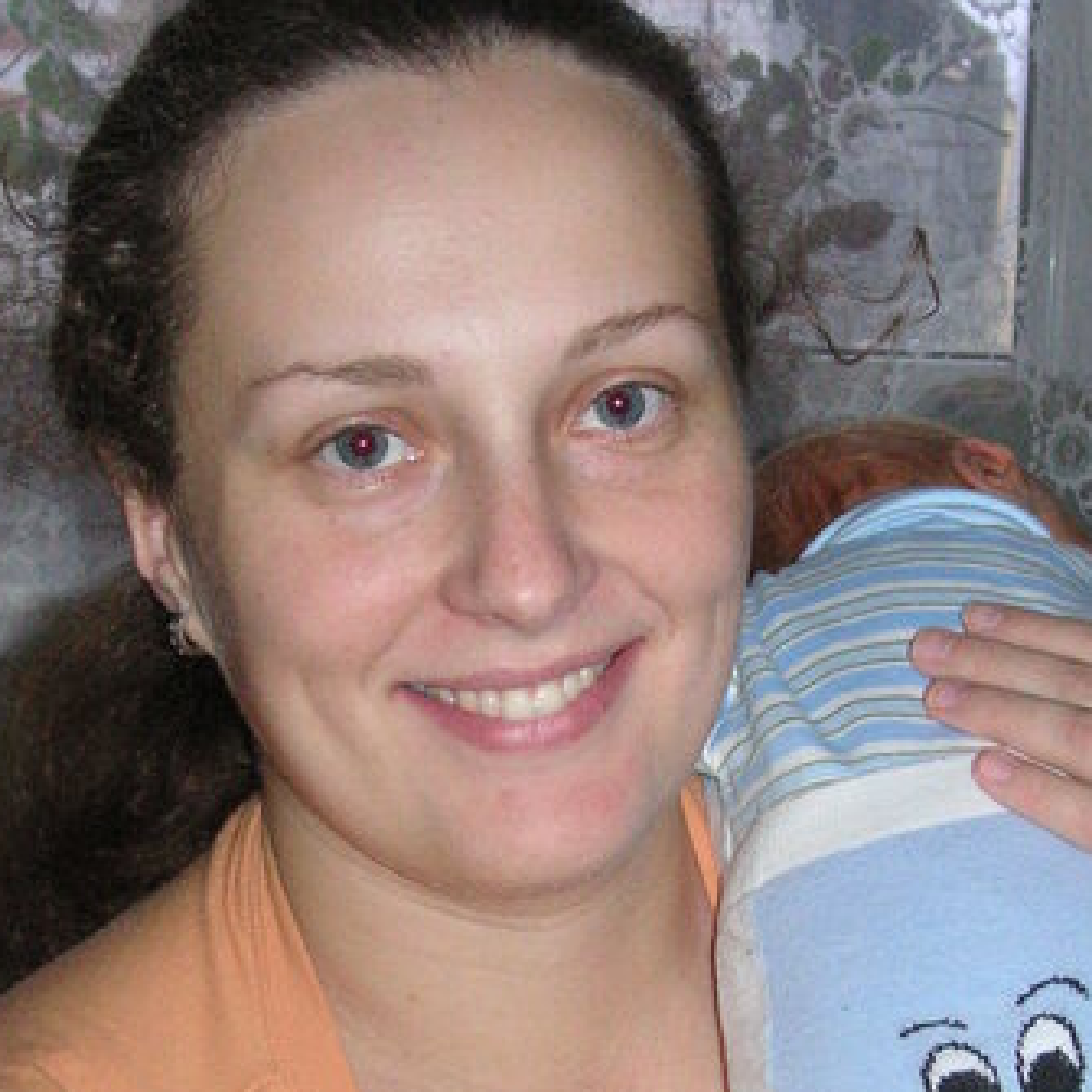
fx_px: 2784
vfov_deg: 21.8
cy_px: 932
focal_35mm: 78
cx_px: 671
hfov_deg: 22.2
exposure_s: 1/45
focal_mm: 6.1
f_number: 2.8
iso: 160
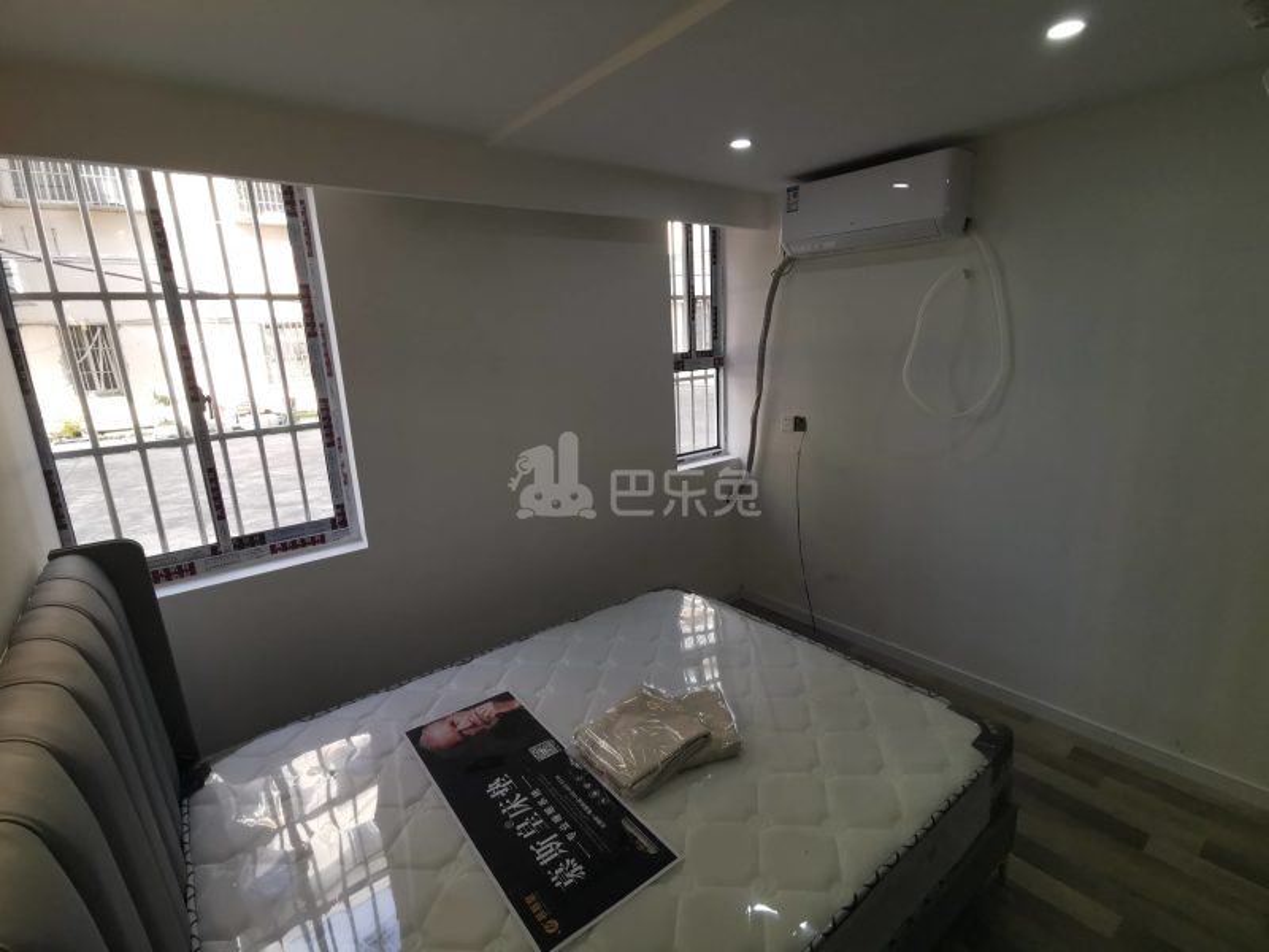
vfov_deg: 74.7
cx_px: 634
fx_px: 623
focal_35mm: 17
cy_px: 476
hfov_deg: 91.0
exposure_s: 1/100
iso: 64
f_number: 2.2
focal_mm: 2.26
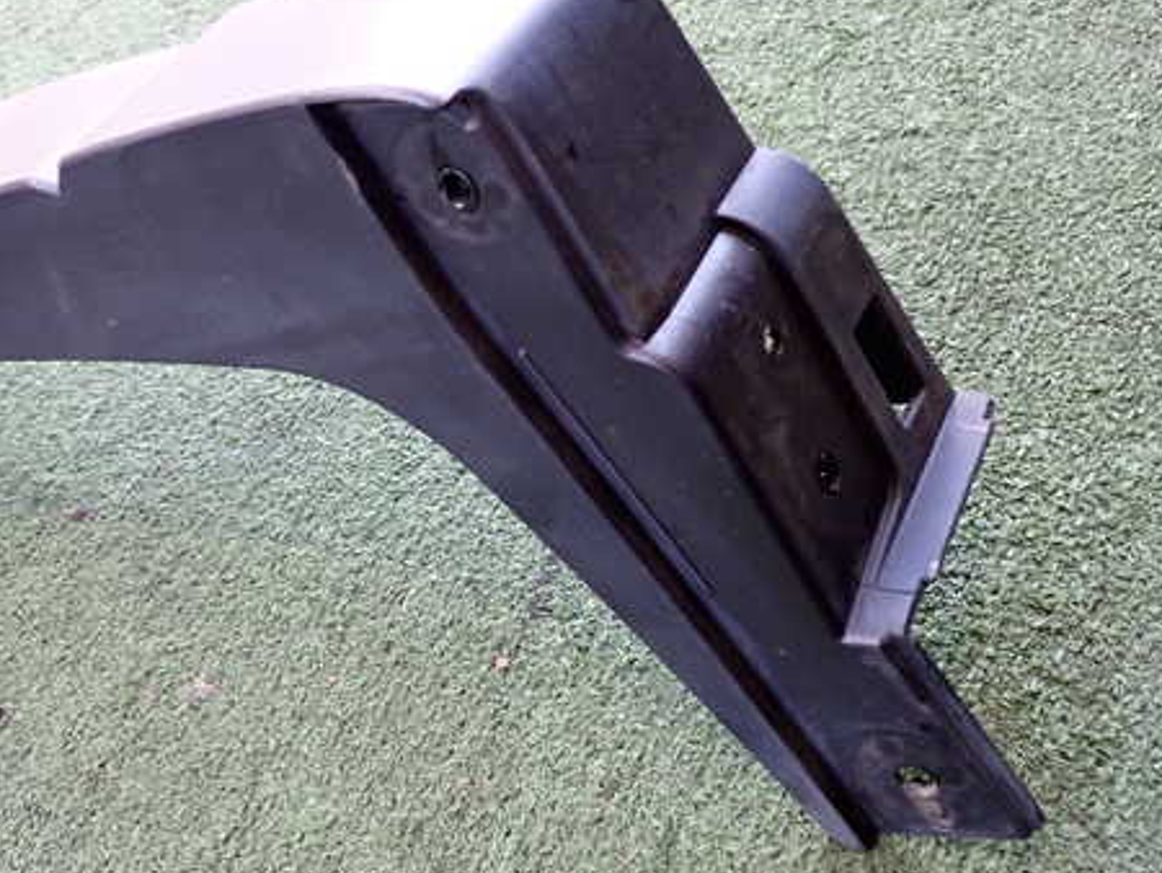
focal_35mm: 40
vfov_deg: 36.0
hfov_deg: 46.6
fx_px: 1343
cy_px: 398
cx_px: 480
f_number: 2.3
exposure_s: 1/50
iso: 250
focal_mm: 5.4
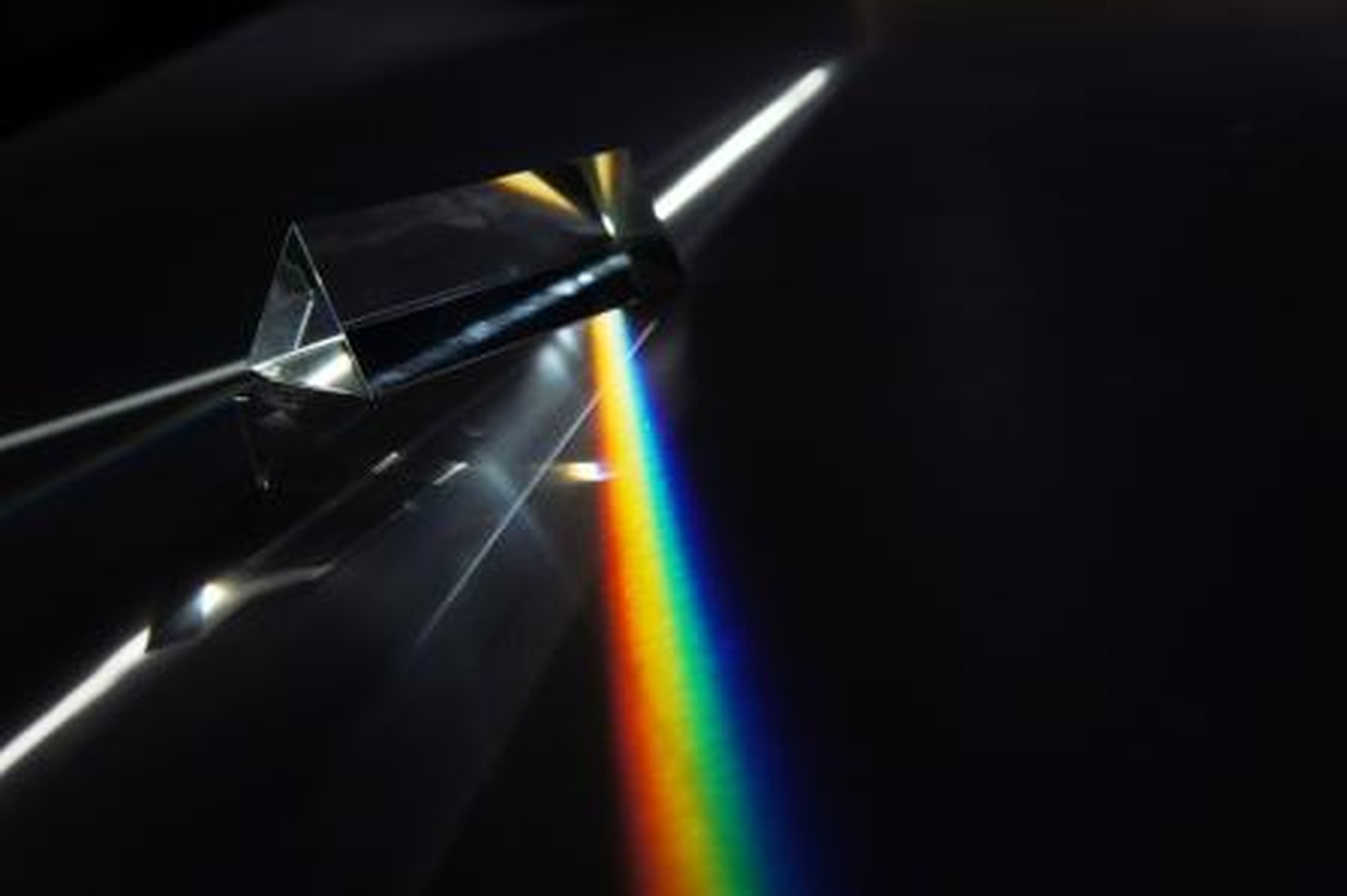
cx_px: 674
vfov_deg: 29.8
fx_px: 1682
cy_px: 448
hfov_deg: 43.6
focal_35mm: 45
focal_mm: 30
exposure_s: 1/125
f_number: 4.5
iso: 200
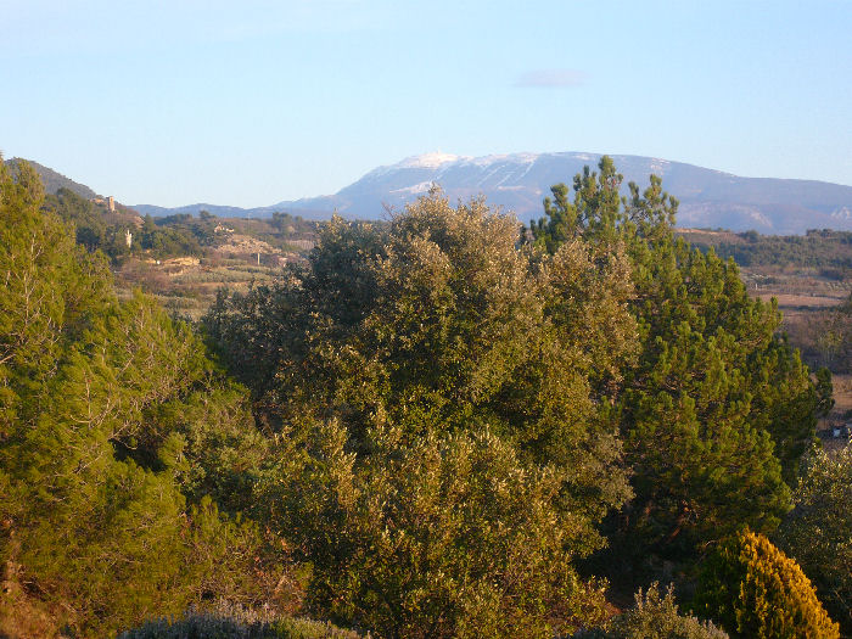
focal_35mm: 79
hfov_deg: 24.7
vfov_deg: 18.7
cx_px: 426
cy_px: 320
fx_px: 1944
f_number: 4.8
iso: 100
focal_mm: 13.2
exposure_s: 1/100
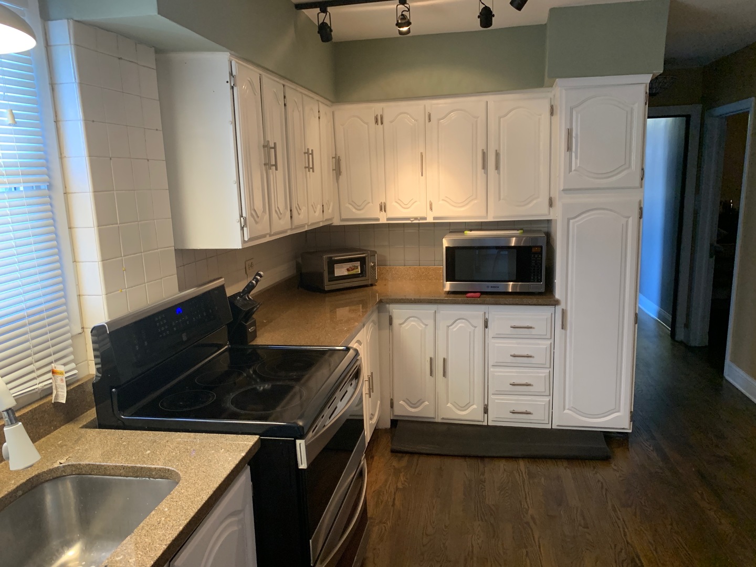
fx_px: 568
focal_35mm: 26
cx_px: 378
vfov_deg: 53.1
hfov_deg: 67.3
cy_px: 284
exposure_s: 1/60
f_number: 1.8
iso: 250
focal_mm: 4.25
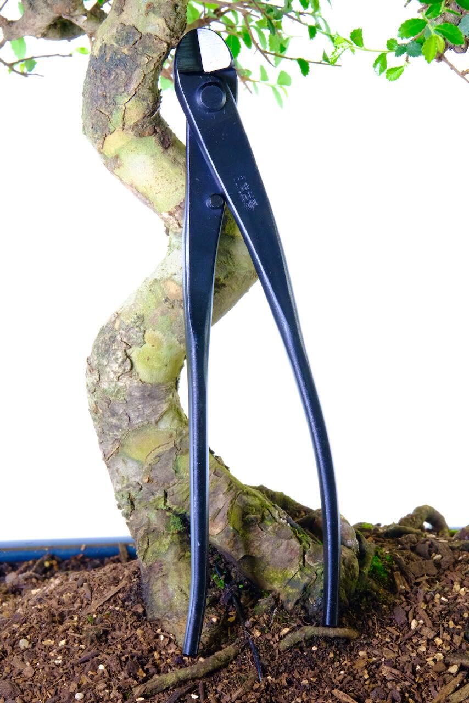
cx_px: 234
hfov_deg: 7.2
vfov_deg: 10.7
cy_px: 352
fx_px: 3750
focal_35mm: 192
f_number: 18
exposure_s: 1/8
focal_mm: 128
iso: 3200
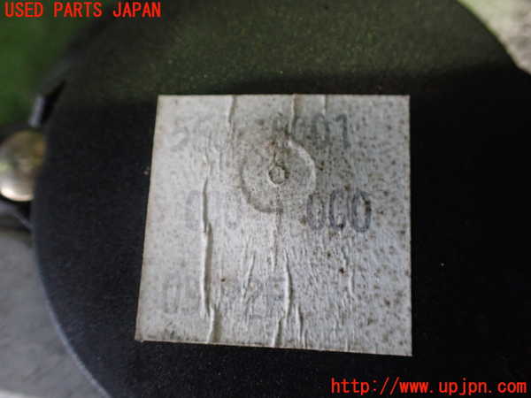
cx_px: 266
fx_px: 460
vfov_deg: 46.8
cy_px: 199
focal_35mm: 30
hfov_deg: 60.0
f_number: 2.3
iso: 800
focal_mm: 5.4
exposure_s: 1/100
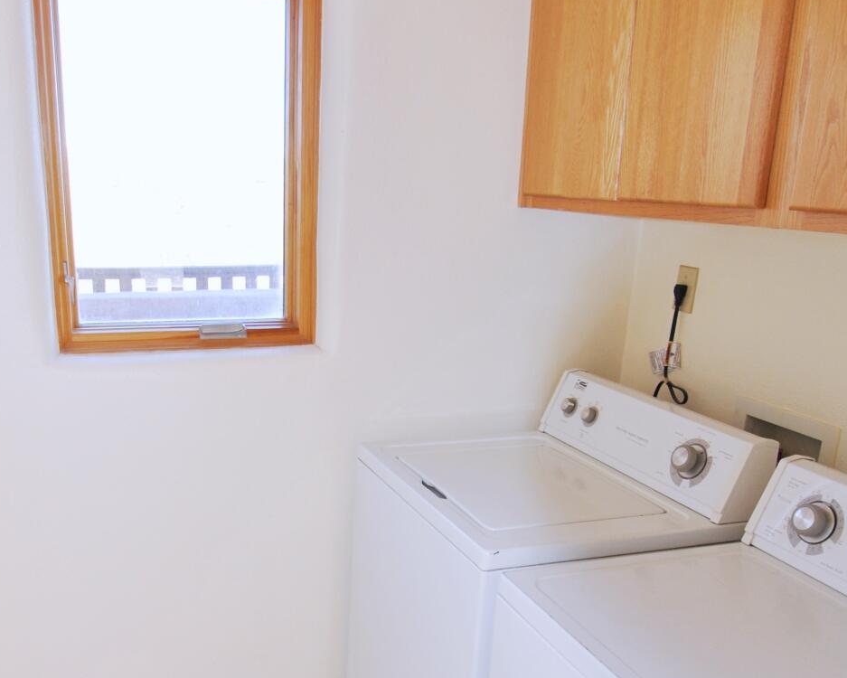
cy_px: 447
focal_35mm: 33
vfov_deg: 44.0
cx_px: 341
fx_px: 827
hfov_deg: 53.8
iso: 220
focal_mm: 11
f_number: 2.8
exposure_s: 1/200
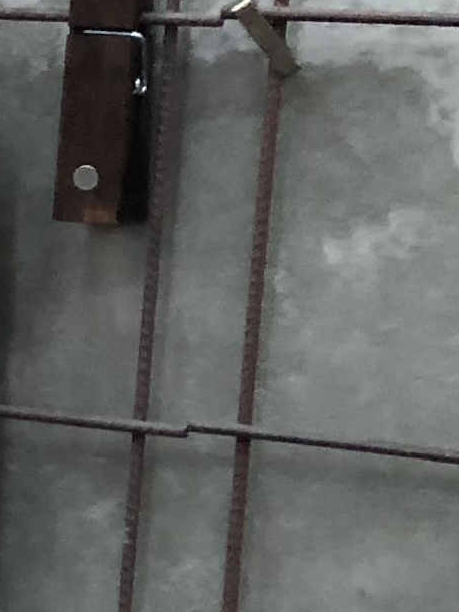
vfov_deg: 10.6
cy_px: 542
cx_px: -1352
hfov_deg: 6.5
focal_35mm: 185
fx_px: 3268
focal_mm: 3.99
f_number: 1.8
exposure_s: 1/20
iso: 40
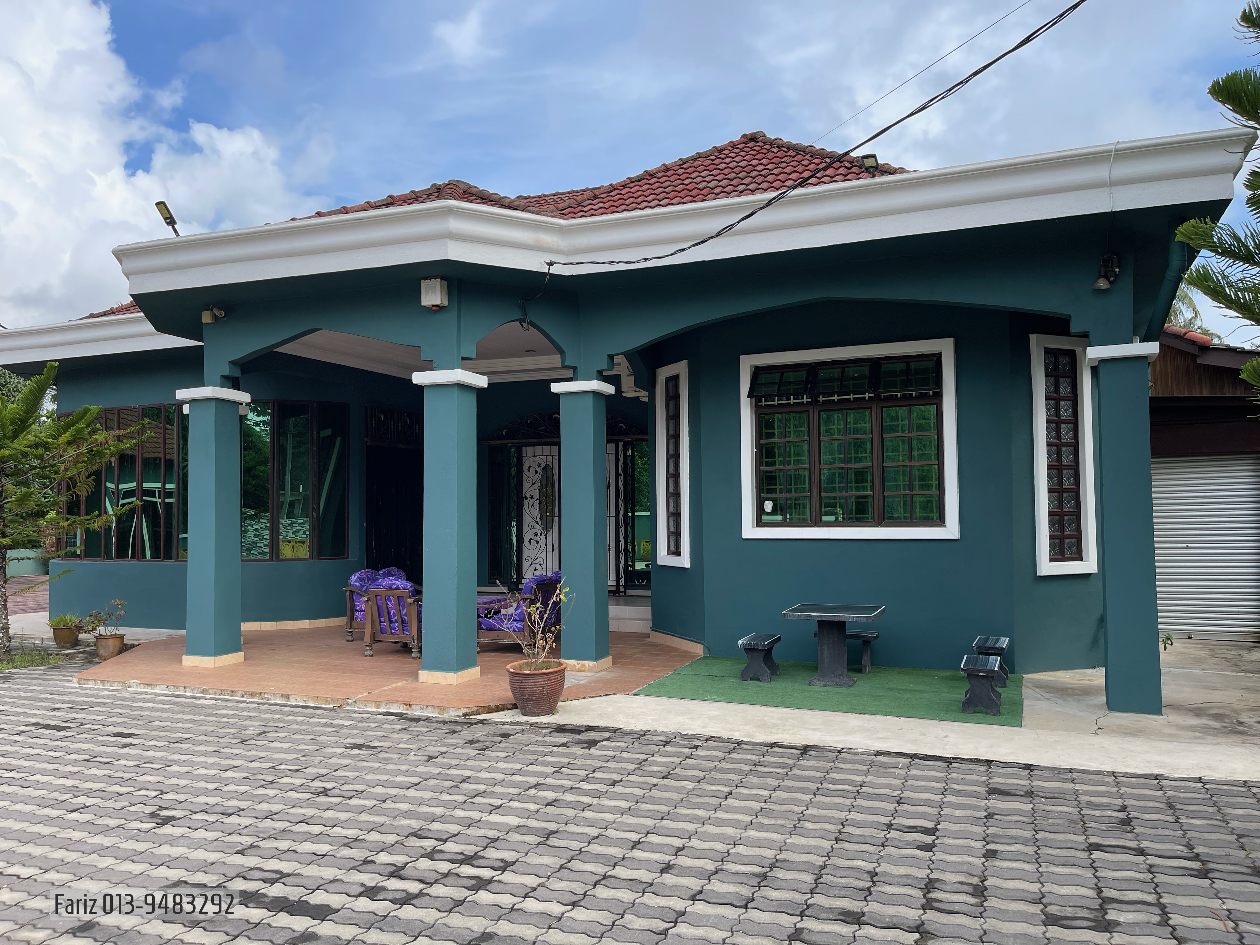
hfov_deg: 69.4
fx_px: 910
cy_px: 472
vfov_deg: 54.9
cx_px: 630
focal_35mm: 25
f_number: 1.6
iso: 32
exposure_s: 1/1266
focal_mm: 5.1
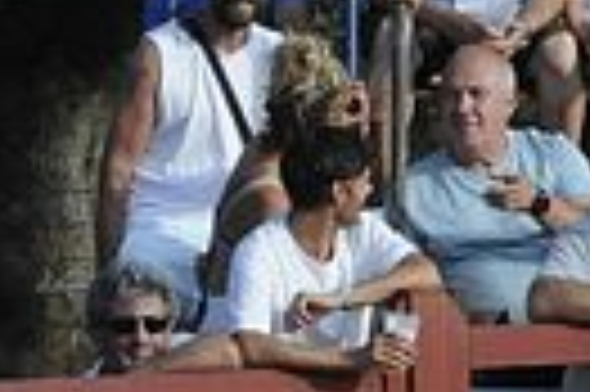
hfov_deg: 2.5
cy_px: 777
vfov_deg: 1.7
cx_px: 1725
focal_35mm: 826
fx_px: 13524
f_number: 9
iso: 800
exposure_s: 1/320
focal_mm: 85
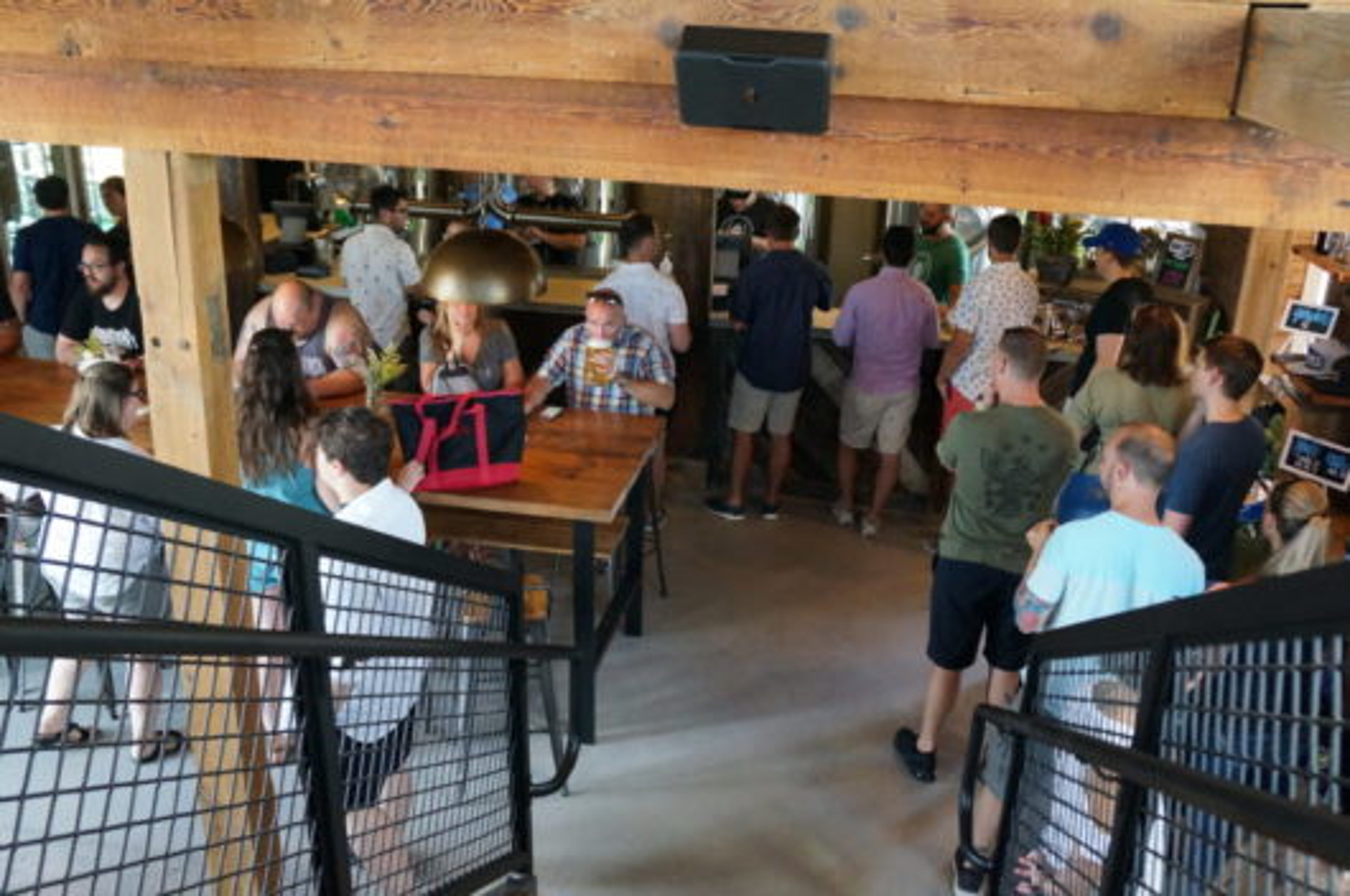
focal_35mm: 32
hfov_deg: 59.6
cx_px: 675
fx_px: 1180
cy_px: 448
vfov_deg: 41.6
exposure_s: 1/160
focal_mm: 21
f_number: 4.5
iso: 3200
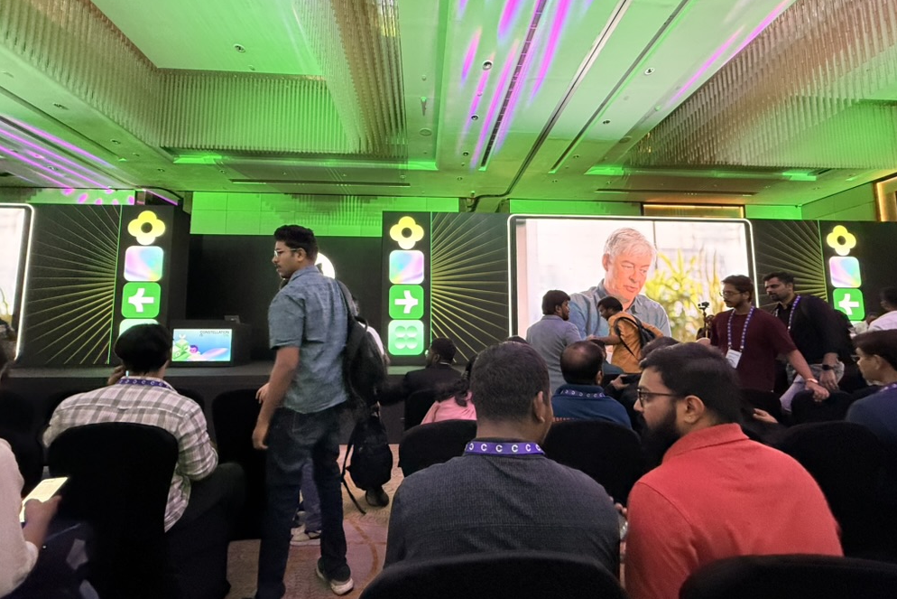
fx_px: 374
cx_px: 447
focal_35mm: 15
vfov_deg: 77.3
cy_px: 299
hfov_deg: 100.4
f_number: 2.2
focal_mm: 2.22
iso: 320
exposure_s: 1/59
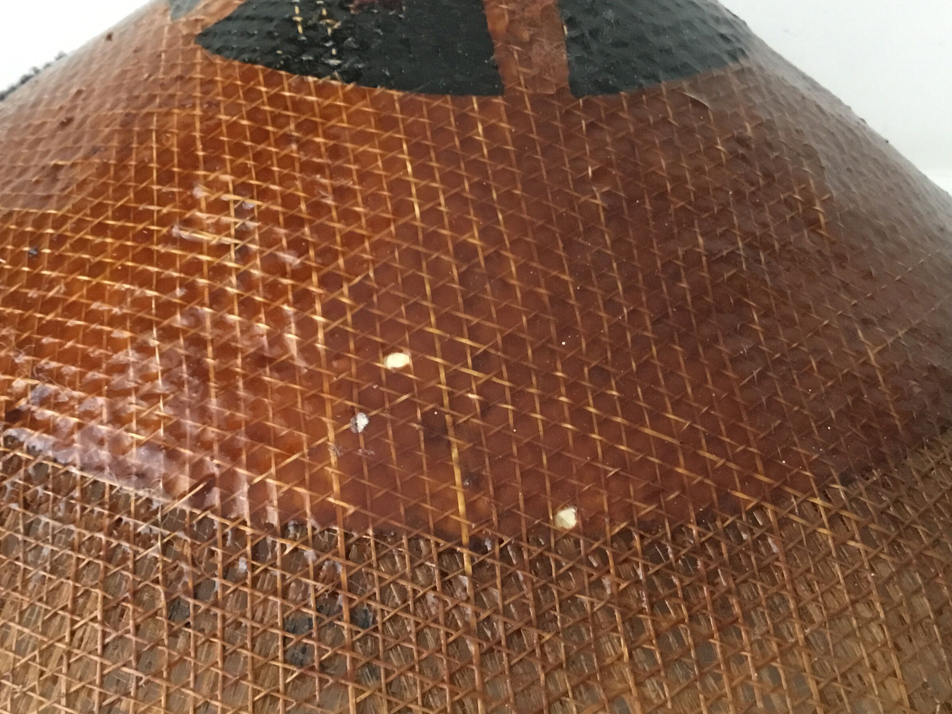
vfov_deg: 34.3
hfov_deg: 44.8
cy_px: 404
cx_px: 476
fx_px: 1155
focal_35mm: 42
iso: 400
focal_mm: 3.3
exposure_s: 1/17
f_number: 2.4
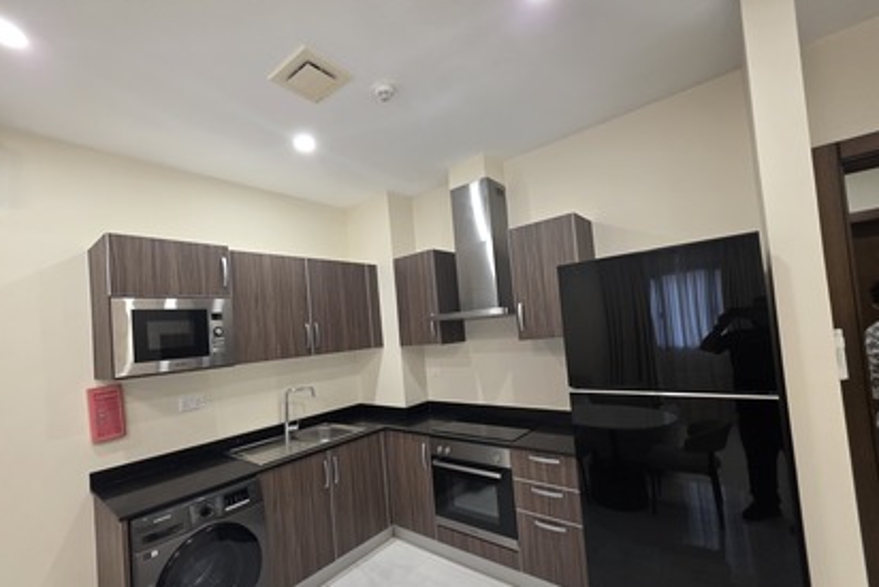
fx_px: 366
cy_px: 317
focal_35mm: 15
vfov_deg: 77.2
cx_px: 394
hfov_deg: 100.0
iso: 200
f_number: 1.9
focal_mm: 2.2
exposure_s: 1/100
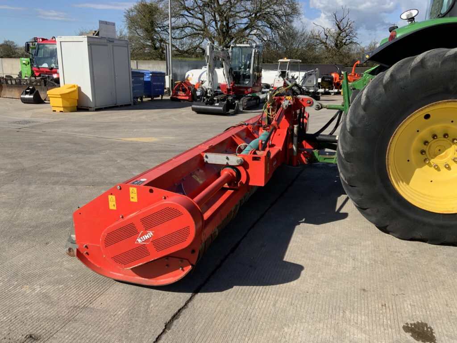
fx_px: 383
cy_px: 172
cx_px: 228
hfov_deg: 61.7
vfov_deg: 48.2
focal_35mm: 29
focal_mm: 3
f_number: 1.8
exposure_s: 1/1730
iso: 16
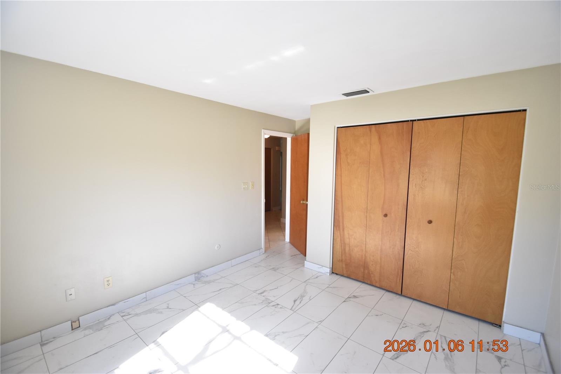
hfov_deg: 100.4
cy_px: 187
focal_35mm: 15
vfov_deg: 77.3
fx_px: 234
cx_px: 280
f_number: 3.5
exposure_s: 1/180
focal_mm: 10
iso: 800
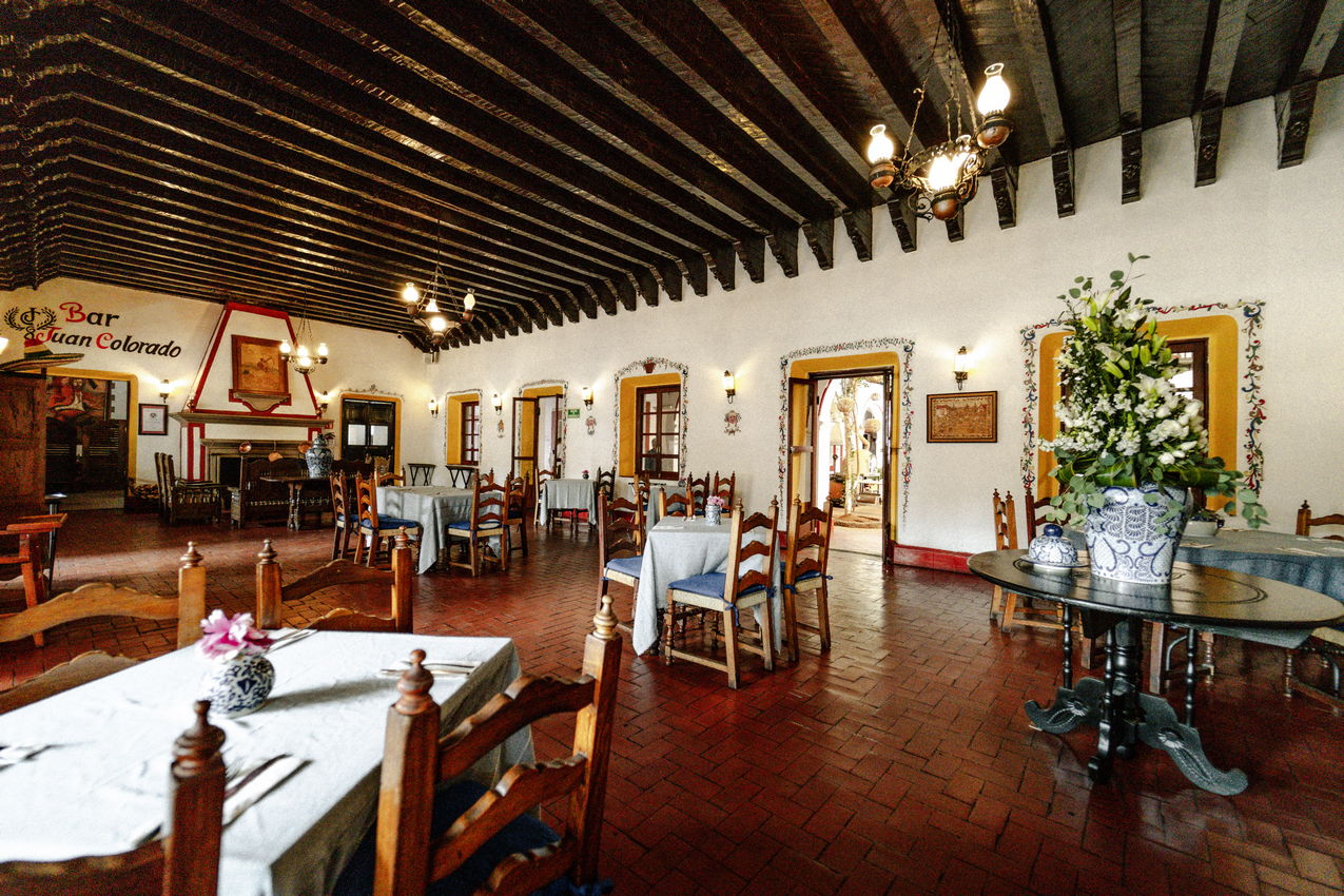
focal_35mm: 14
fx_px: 523
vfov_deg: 81.2
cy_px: 448
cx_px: 672
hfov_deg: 104.3
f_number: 3.5
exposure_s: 1/250
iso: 4000
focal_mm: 14
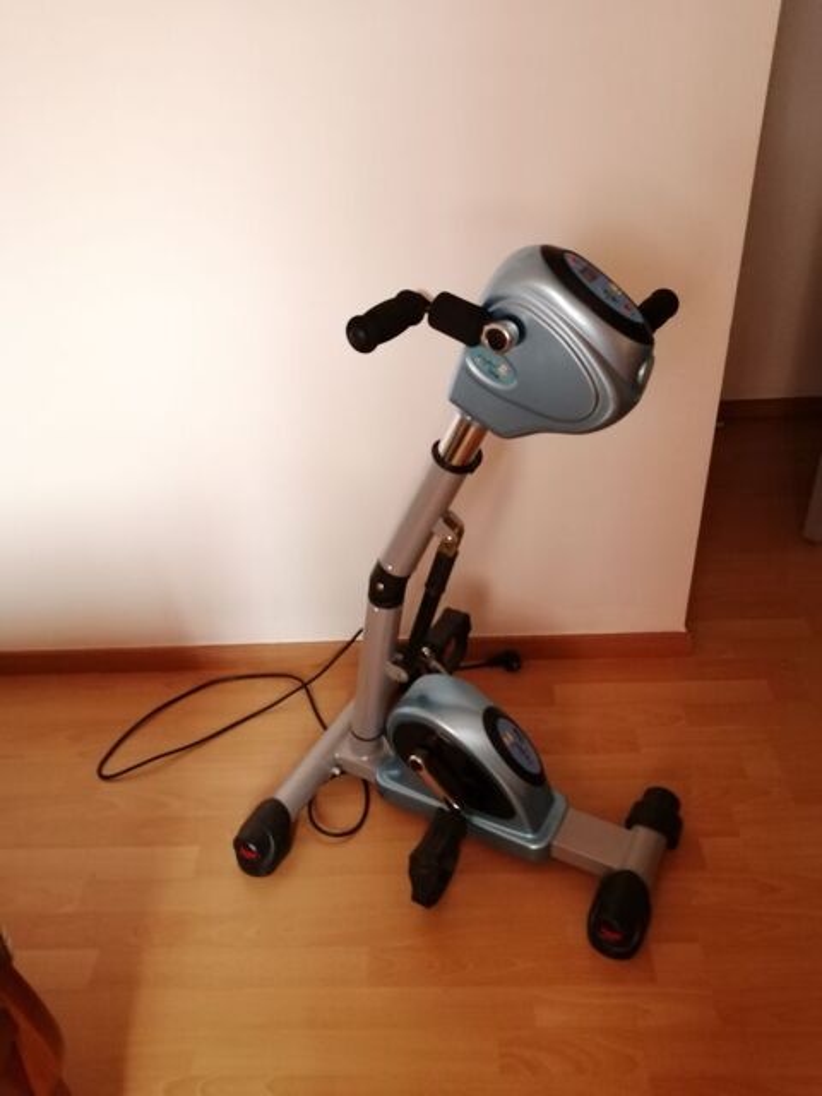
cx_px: 411
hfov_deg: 53.1
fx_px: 823
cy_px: 548
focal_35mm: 26
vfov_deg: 67.3
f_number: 1.8
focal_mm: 3.64
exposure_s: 1/20
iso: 320
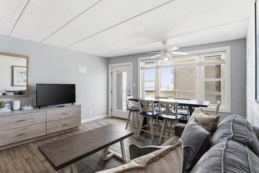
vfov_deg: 70.8
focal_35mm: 17
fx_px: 122
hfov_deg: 93.6
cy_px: 86
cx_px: 130
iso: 640
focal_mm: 16.9
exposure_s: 1/125
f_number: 7.1
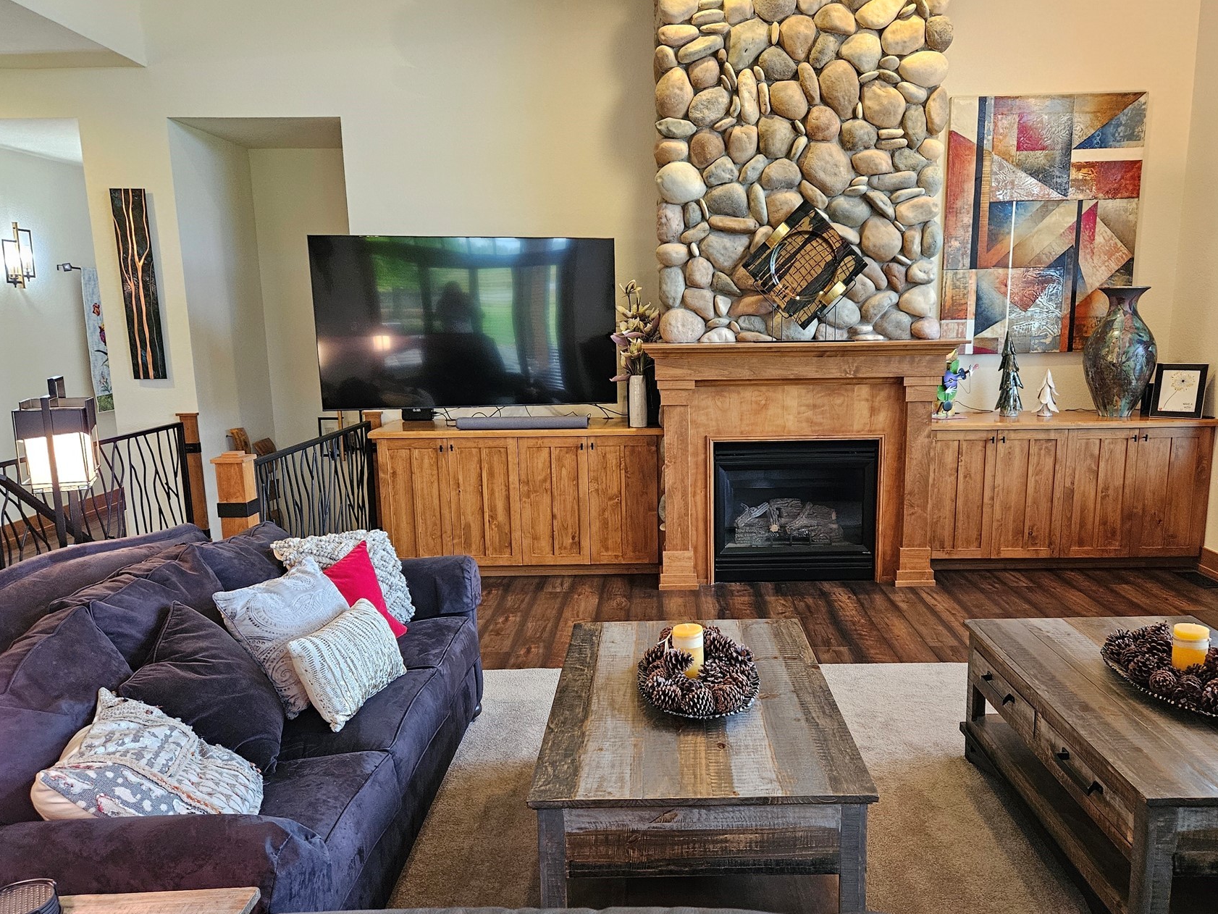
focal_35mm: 28
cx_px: 682
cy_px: 508
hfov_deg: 63.2
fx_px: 985
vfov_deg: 49.7
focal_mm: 5.4
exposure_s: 1/120
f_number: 1.8
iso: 800
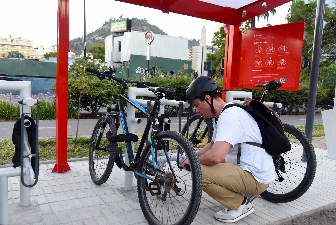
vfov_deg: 43.6
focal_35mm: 30
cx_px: 168
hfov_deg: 61.9
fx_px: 280
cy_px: 112
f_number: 5
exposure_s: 1/125
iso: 1600
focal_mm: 30
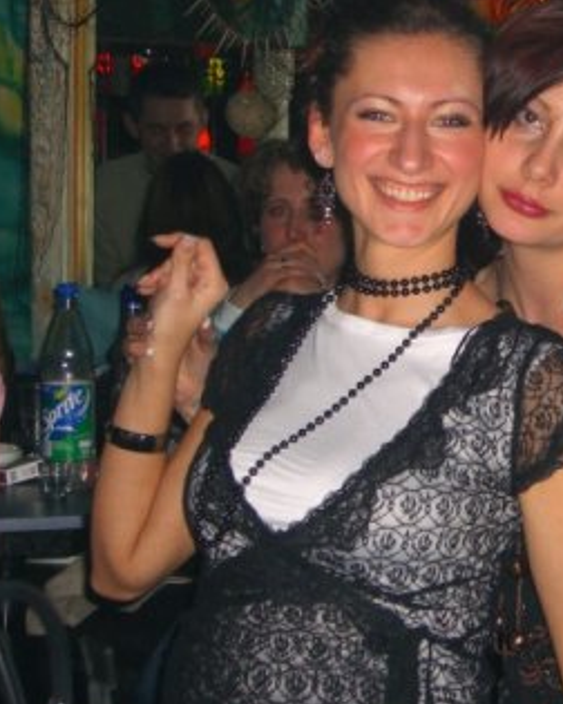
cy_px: 302
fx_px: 2208
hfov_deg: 14.3
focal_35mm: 106
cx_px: 576
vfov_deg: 18.1
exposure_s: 1/60
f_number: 3.6
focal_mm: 11.8
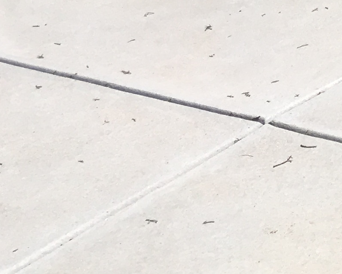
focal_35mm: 144
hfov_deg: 11.3
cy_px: -230
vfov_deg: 10.1
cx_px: 800
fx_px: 1457
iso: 25
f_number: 2.2
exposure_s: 1/2481
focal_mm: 4.15
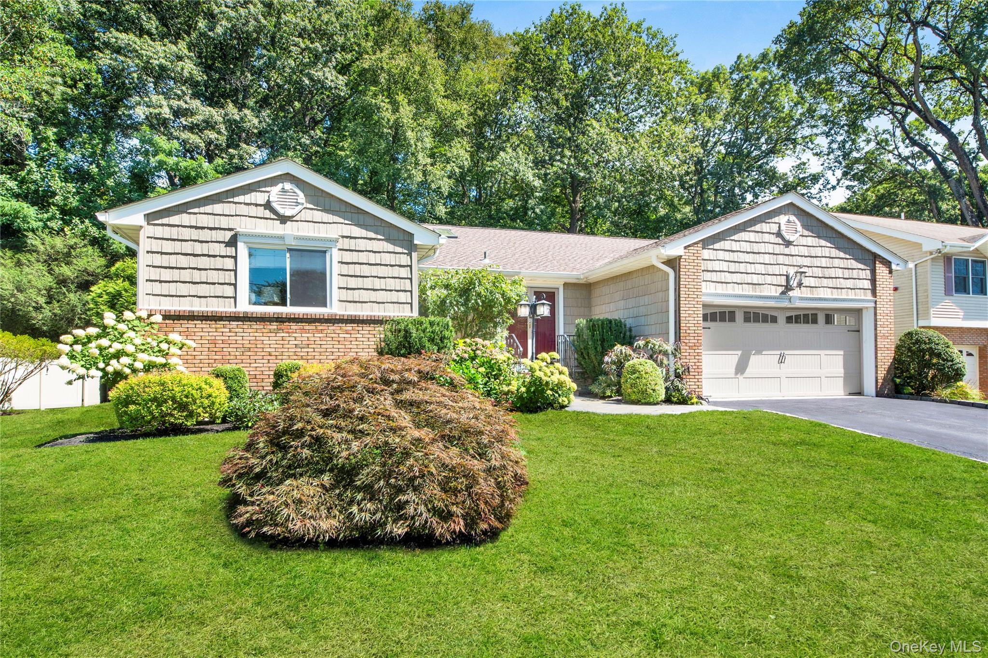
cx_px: 494
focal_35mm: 21
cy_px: 329
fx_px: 576
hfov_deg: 81.2
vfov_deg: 59.5
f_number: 8
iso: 100
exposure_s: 1/200
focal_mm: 14
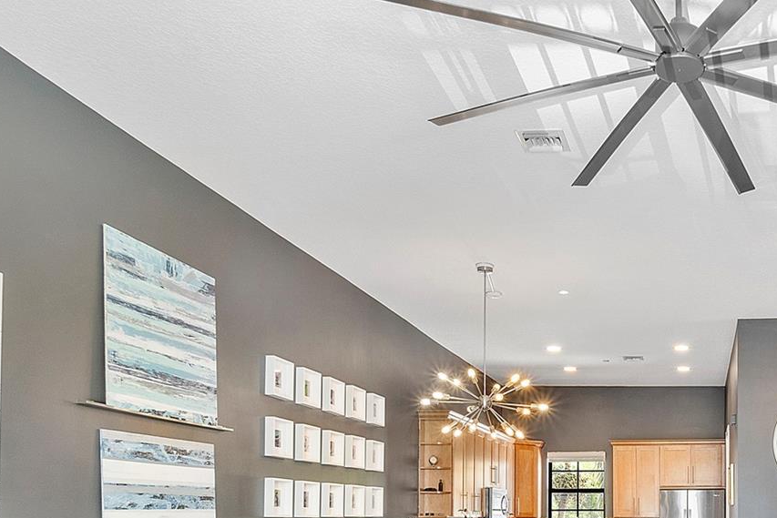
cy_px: 505
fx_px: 777
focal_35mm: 36
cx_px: 672
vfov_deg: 34.0
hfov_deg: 48.5
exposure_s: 1/3
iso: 160
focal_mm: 10
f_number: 11
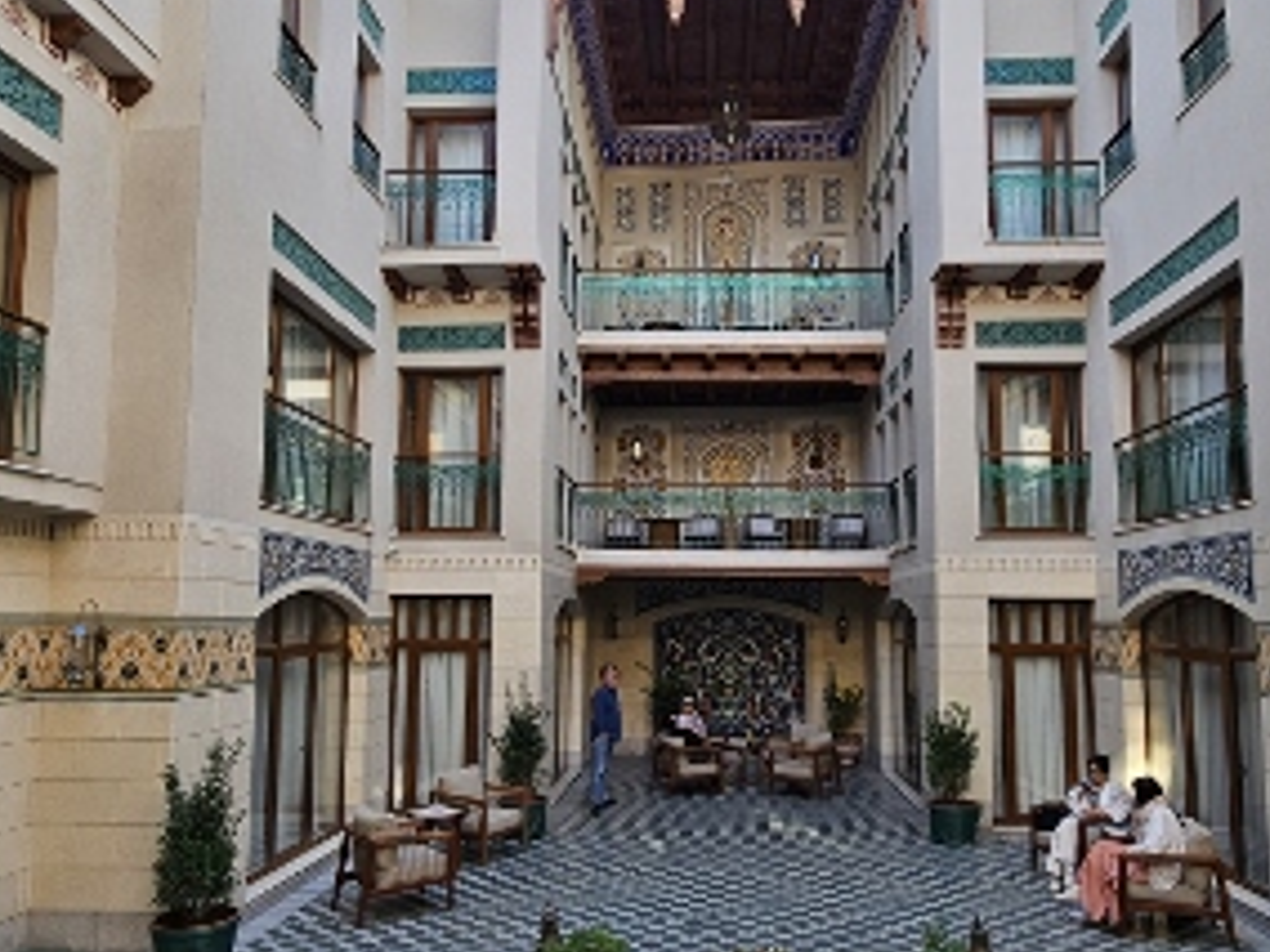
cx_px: 651
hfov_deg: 71.6
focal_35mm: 24
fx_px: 881
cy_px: 532
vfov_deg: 56.7
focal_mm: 2.2
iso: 50
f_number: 2.2
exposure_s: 1/201
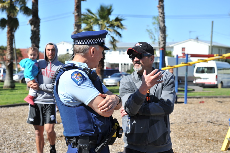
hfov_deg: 28.9
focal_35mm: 70
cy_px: 76
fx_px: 447
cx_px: 115
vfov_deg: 19.4
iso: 400
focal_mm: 70
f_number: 5.6
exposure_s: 1/1600
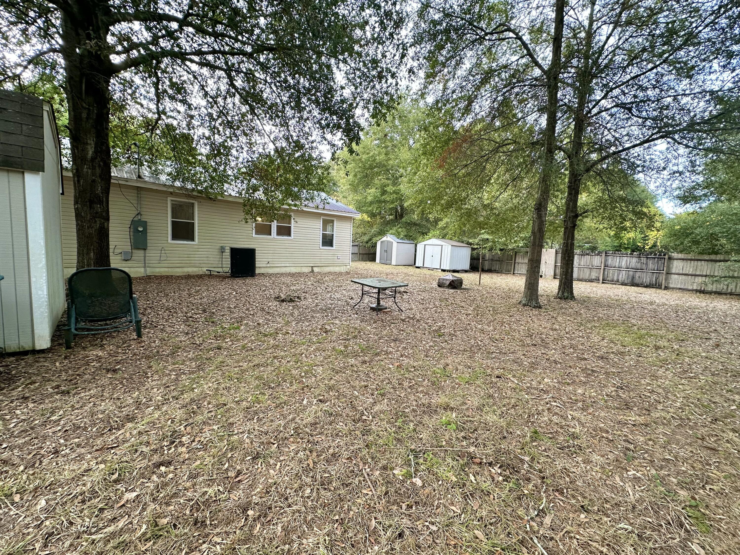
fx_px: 299
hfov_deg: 102.1
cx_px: 370
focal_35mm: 14
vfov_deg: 85.7
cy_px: 278
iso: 100
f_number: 2.2
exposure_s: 1/99
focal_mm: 2.22
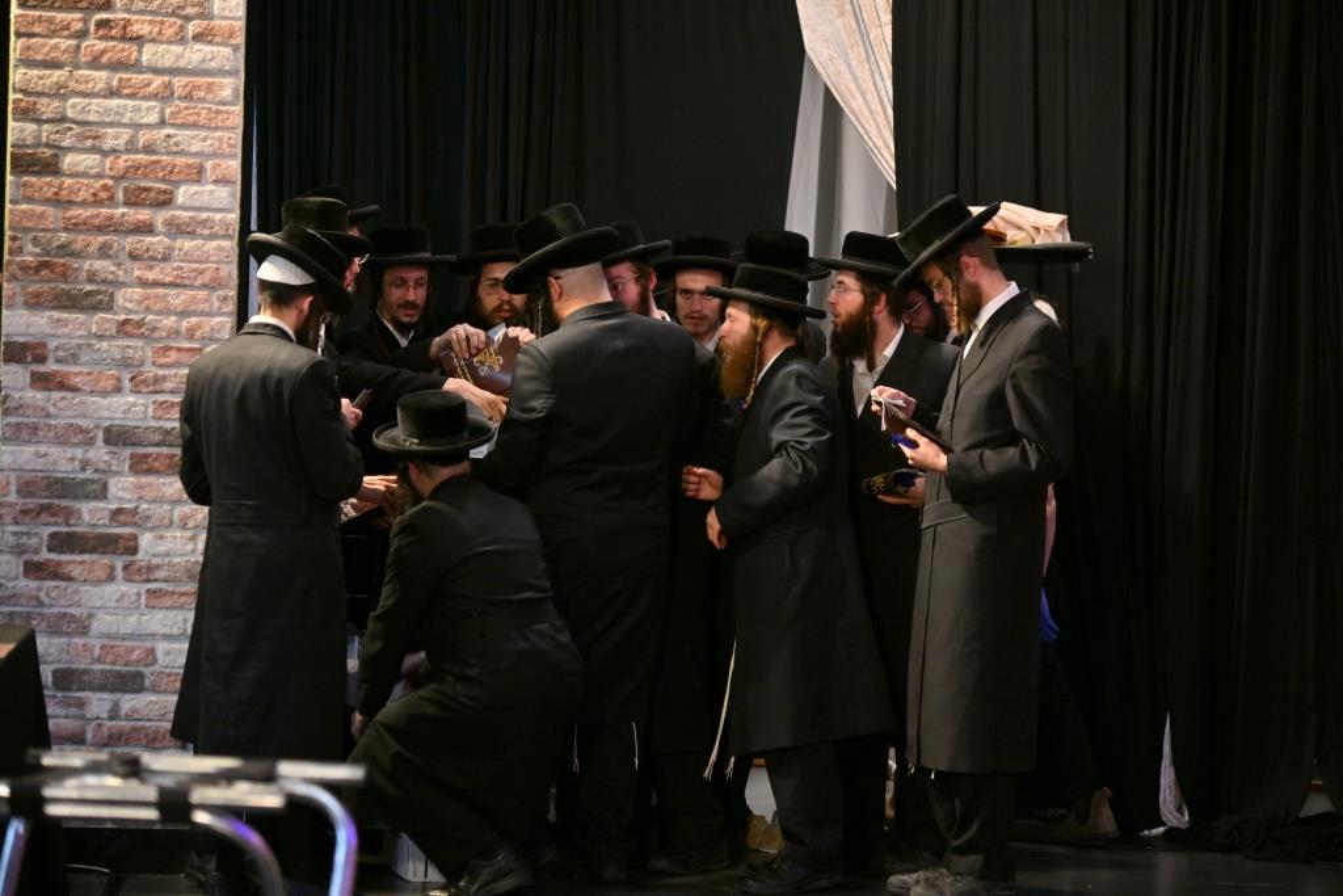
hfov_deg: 18.6
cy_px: 448
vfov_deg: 12.5
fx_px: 4104
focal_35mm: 110
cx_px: 672
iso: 400
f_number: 4
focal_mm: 110
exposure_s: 1/160
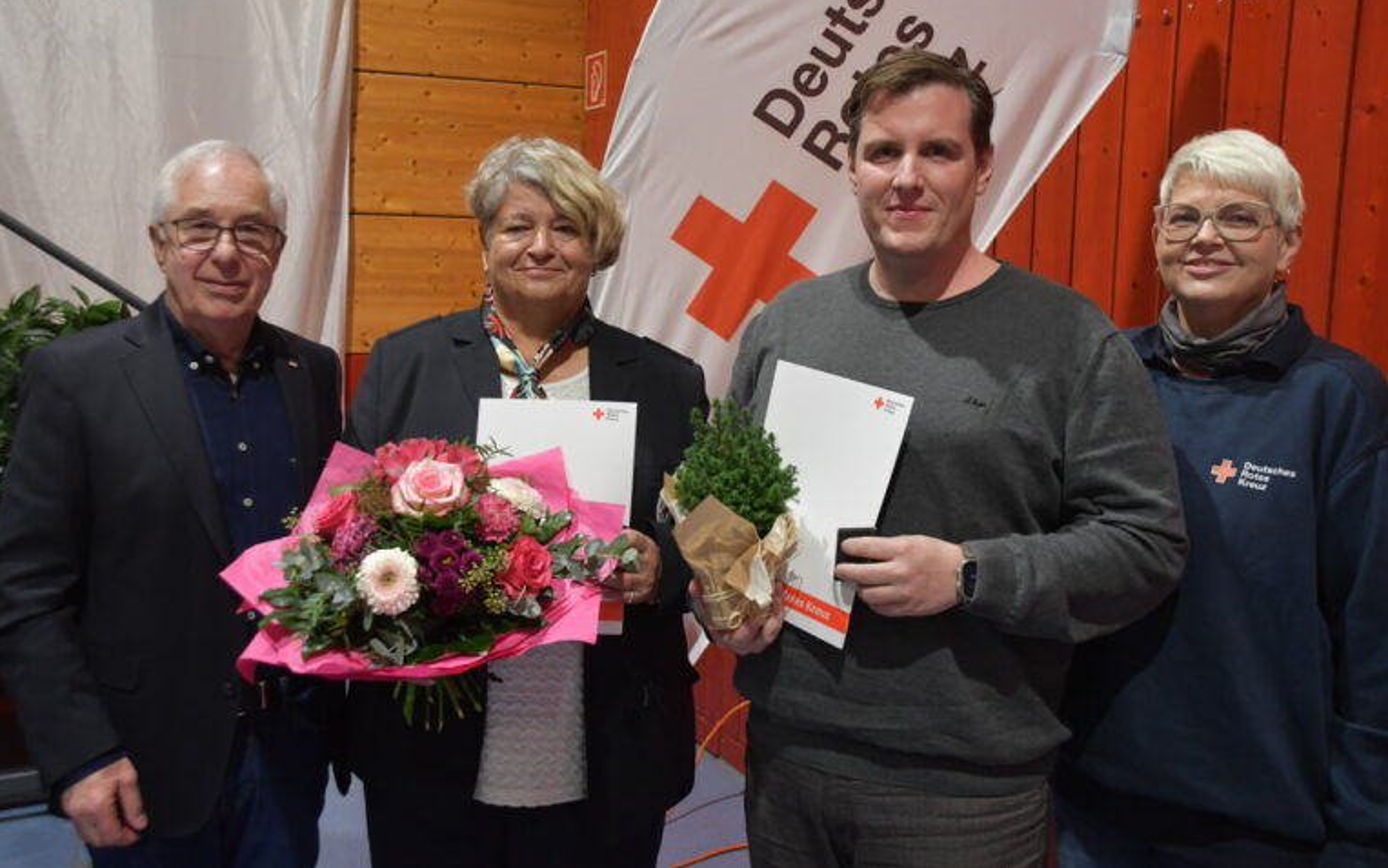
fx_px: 1400
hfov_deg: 52.7
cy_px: 401
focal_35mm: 37
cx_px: 693
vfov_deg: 34.4
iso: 1800
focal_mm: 24
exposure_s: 1/125
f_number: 3.8
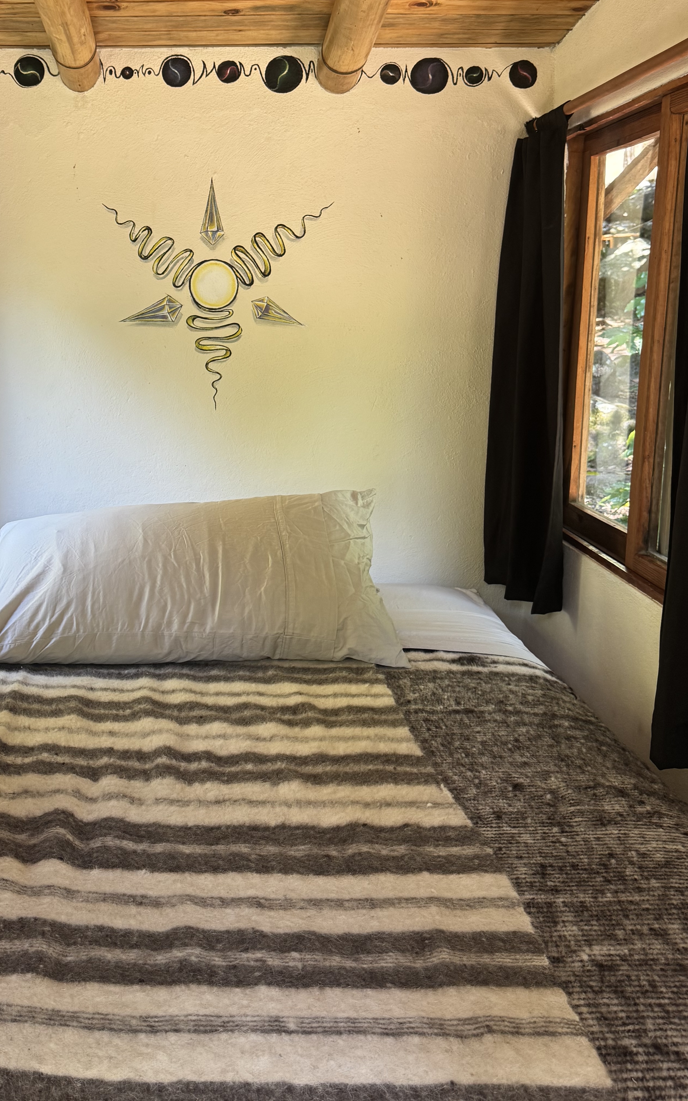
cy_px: 477
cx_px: 205
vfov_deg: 53.8
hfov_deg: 34.8
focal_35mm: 36
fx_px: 1080
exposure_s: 1/121
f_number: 1.78
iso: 160
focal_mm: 6.76
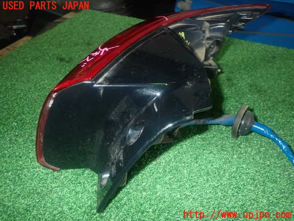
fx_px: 238
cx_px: 147
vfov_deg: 49.7
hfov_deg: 63.4
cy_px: 110
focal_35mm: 28
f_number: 6.3
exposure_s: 1/30
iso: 640
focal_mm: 5.05
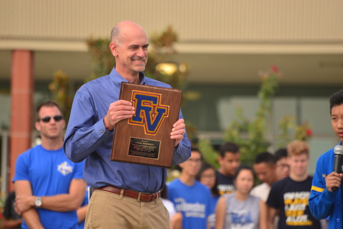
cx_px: 172
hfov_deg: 6.9
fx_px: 2858
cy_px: 114
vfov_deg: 4.6
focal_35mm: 300
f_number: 5.6
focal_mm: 300
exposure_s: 1/1000
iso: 500
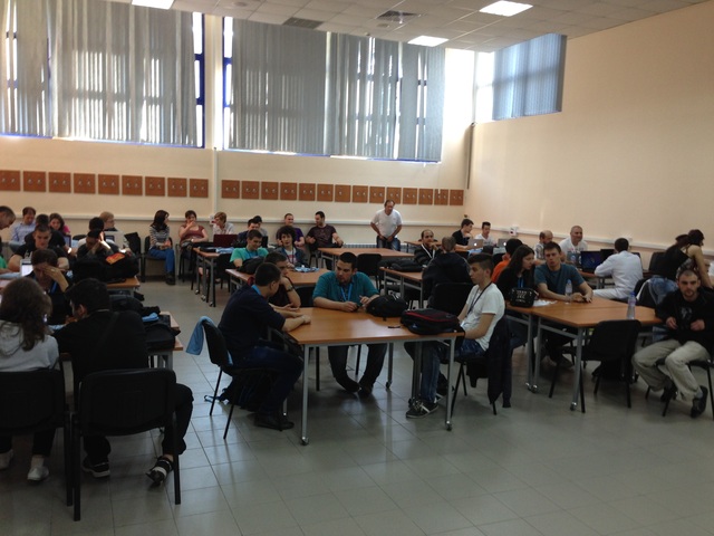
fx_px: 681
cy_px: 268
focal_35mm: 33
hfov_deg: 55.4
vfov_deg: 42.9
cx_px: 357
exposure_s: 1/20
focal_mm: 4.12
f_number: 2.4
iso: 80
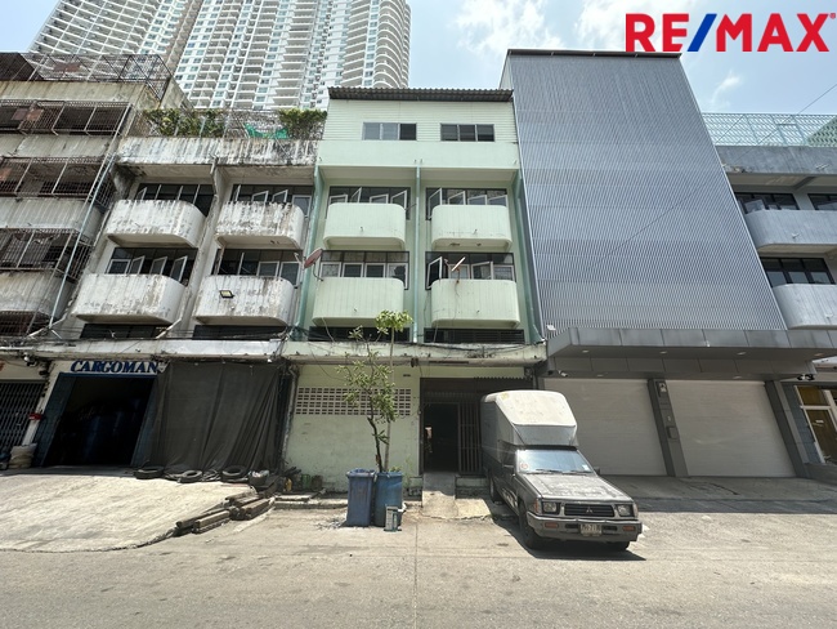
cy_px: 314
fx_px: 339
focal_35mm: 14
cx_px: 418
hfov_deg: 102.0
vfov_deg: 85.7
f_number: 2.2
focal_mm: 2.22
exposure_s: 1/875
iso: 40
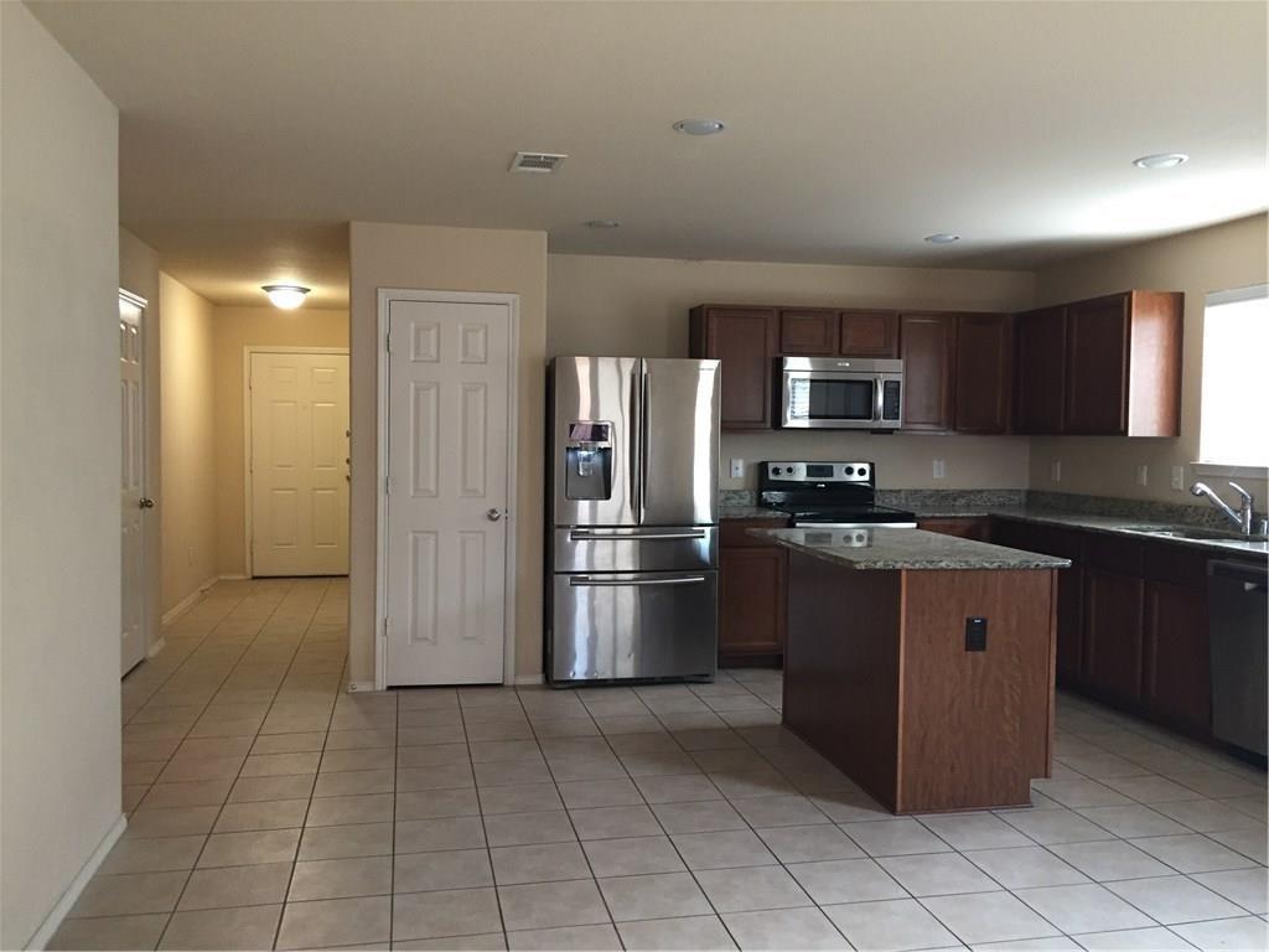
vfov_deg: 48.2
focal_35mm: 29
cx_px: 634
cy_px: 476
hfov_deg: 61.7
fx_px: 1063
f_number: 2.2
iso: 160
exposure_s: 1/30
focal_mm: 4.15
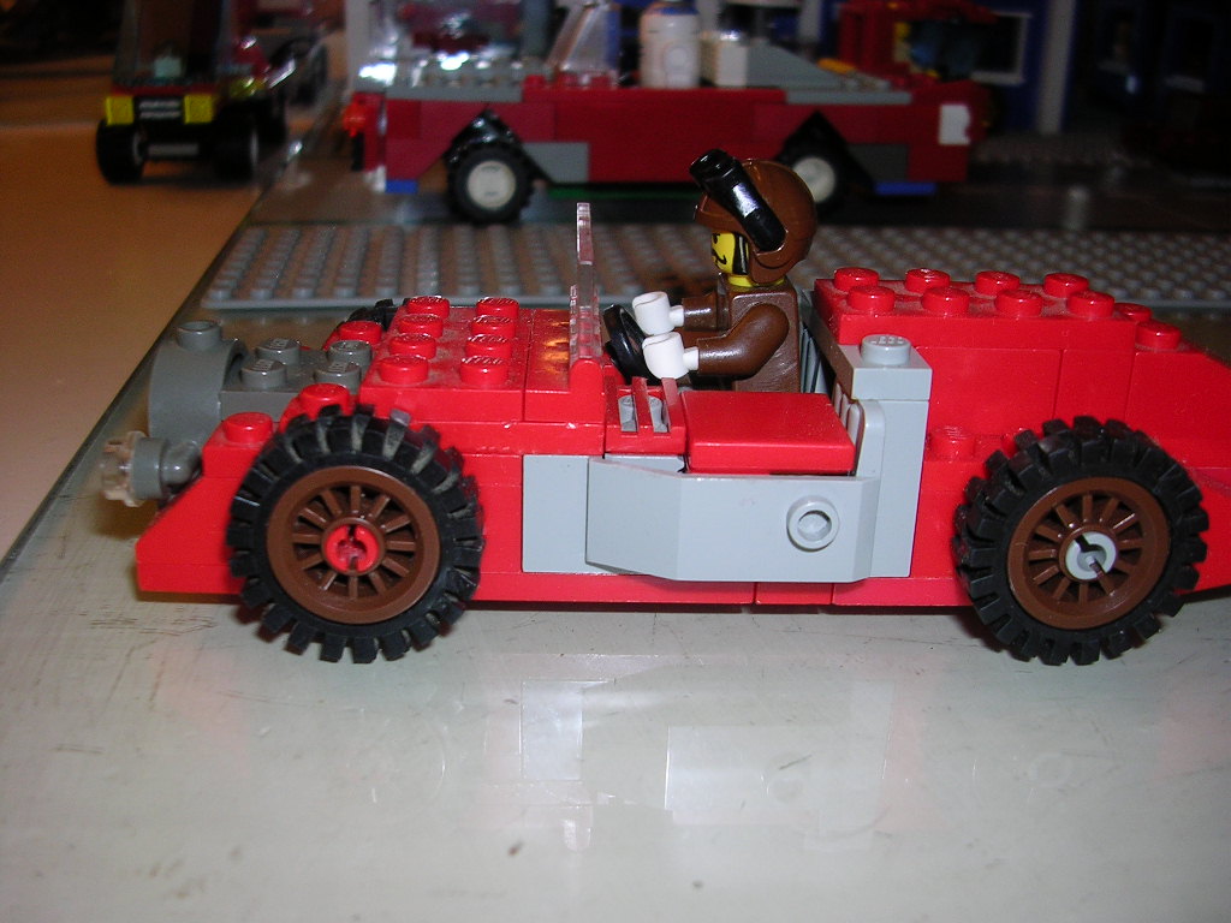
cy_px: 462
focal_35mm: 38
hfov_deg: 49.0
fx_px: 1351
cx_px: 616
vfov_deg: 37.7
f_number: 2.8
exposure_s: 1/60.1
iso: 50
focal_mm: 5.8
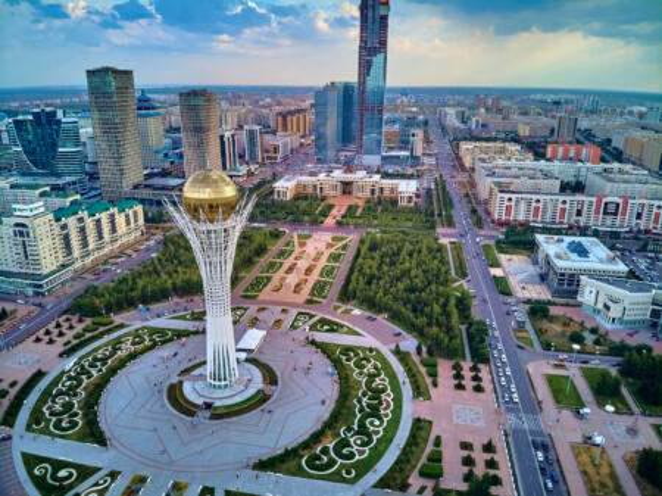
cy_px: 248
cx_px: 331
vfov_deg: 56.8
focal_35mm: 24
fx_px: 459
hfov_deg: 71.6
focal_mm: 4.5
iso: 112
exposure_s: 1/382
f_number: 2.8
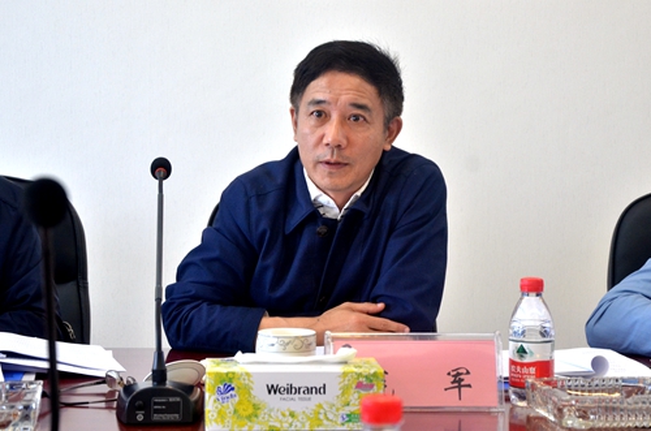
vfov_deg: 18.1
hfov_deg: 27.0
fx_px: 1353
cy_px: 216
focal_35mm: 75
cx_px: 326
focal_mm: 50
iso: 1000
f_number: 5.6
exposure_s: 1/40
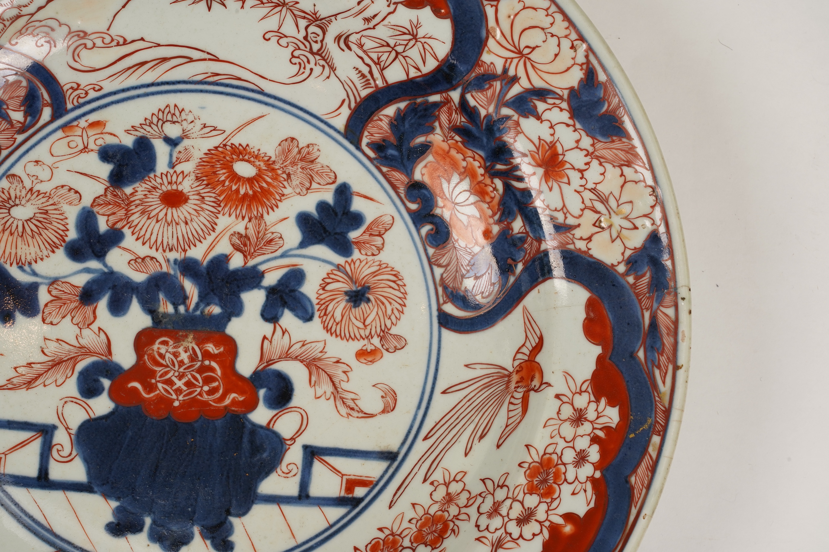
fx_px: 2418
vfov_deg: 13.0
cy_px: 276
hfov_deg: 19.5
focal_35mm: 105
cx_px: 414
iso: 500
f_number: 16
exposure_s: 1/125
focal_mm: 105
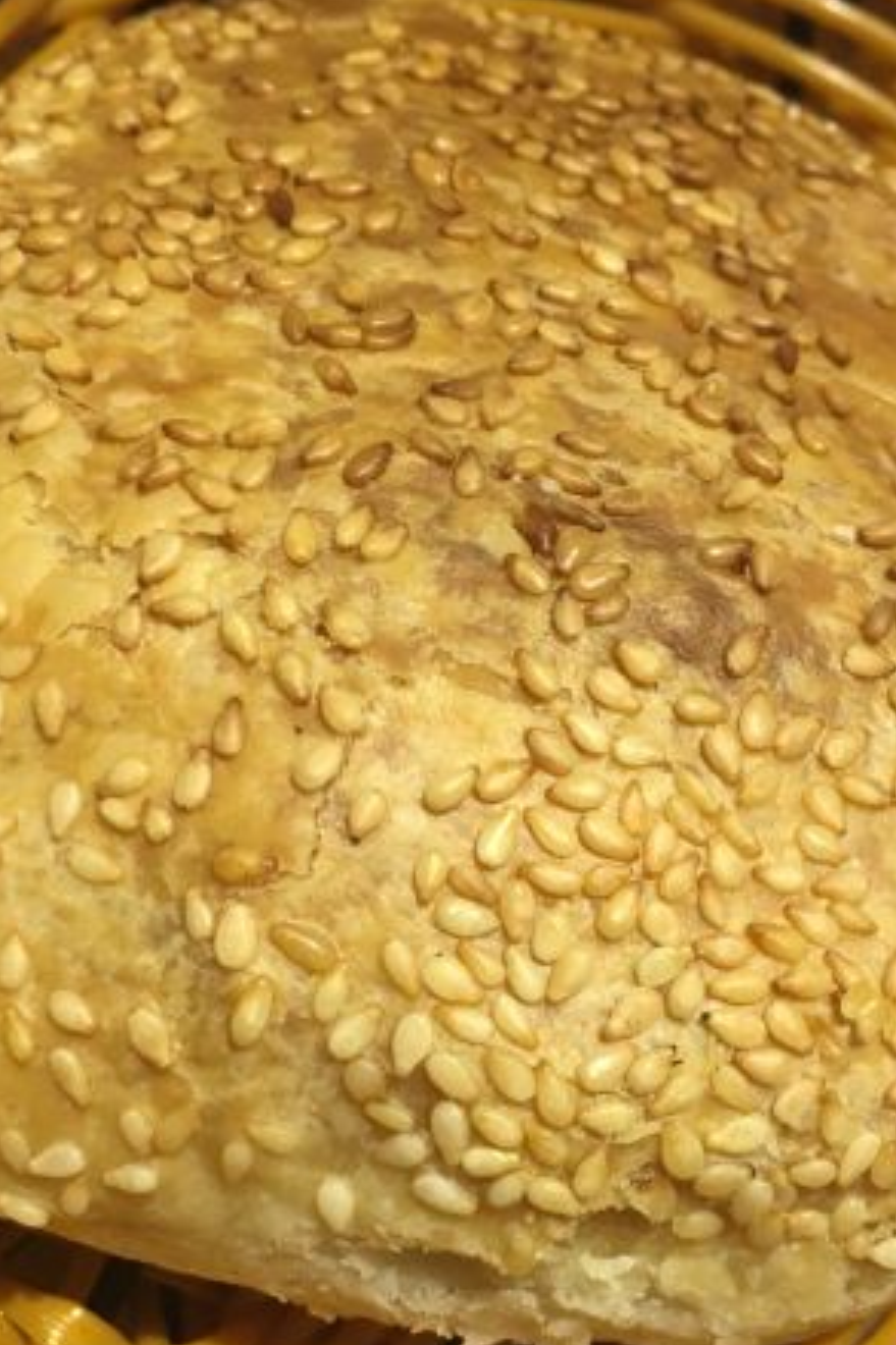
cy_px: 816
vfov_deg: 40.9
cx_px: 479
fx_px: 1793
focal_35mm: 48
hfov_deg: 28.0
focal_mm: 4.15
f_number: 2.2
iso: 100
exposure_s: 1/33
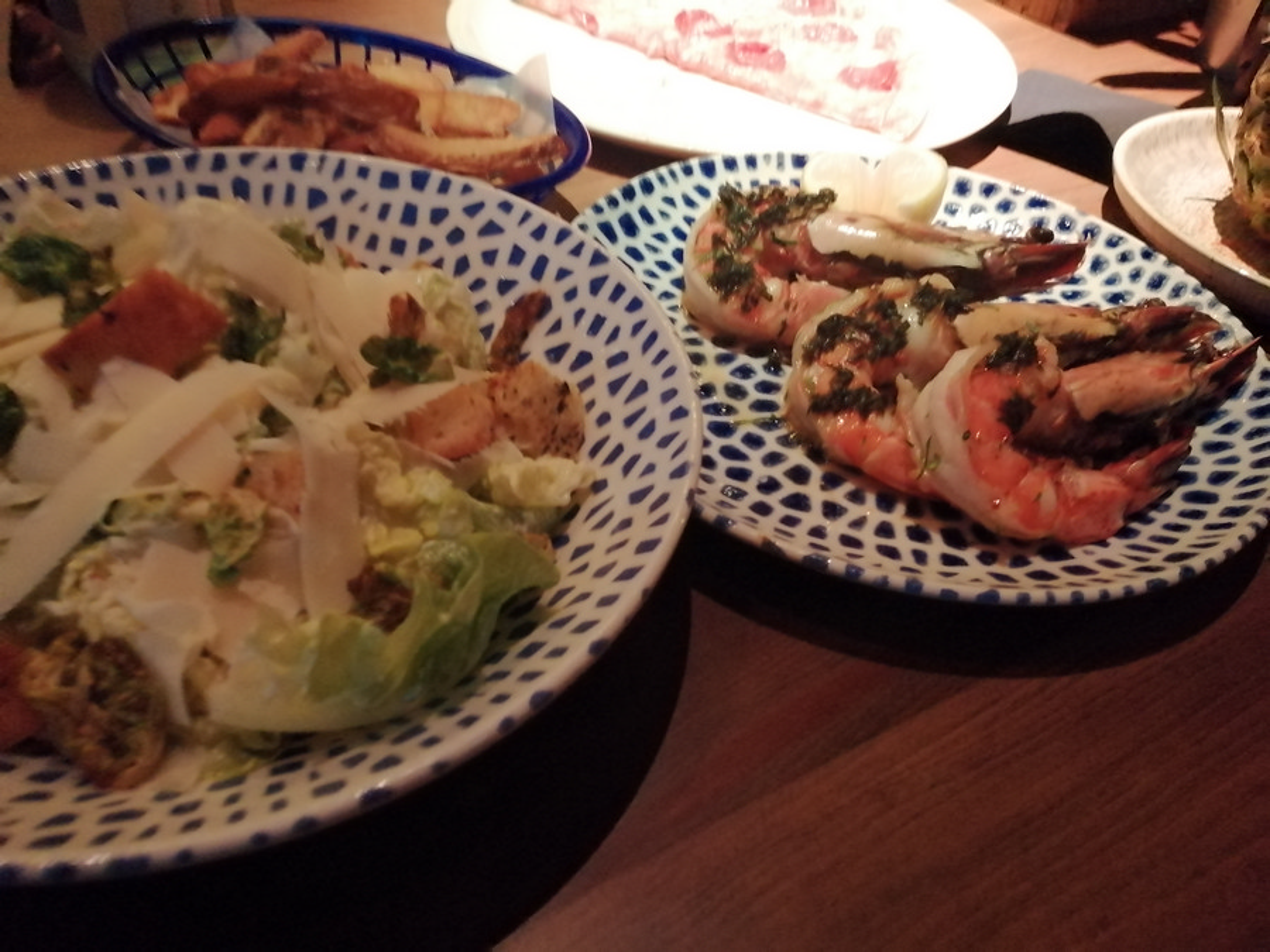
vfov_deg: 53.1
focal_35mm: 26
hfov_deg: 67.3
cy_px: 476
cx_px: 635
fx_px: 954
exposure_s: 1/25
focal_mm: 3.62
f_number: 1.8
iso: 640
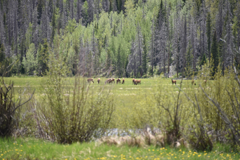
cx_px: 120
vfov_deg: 4.6
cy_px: 80
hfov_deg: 6.9
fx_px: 2000
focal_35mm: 300
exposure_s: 1/640
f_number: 5.6
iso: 250
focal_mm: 300
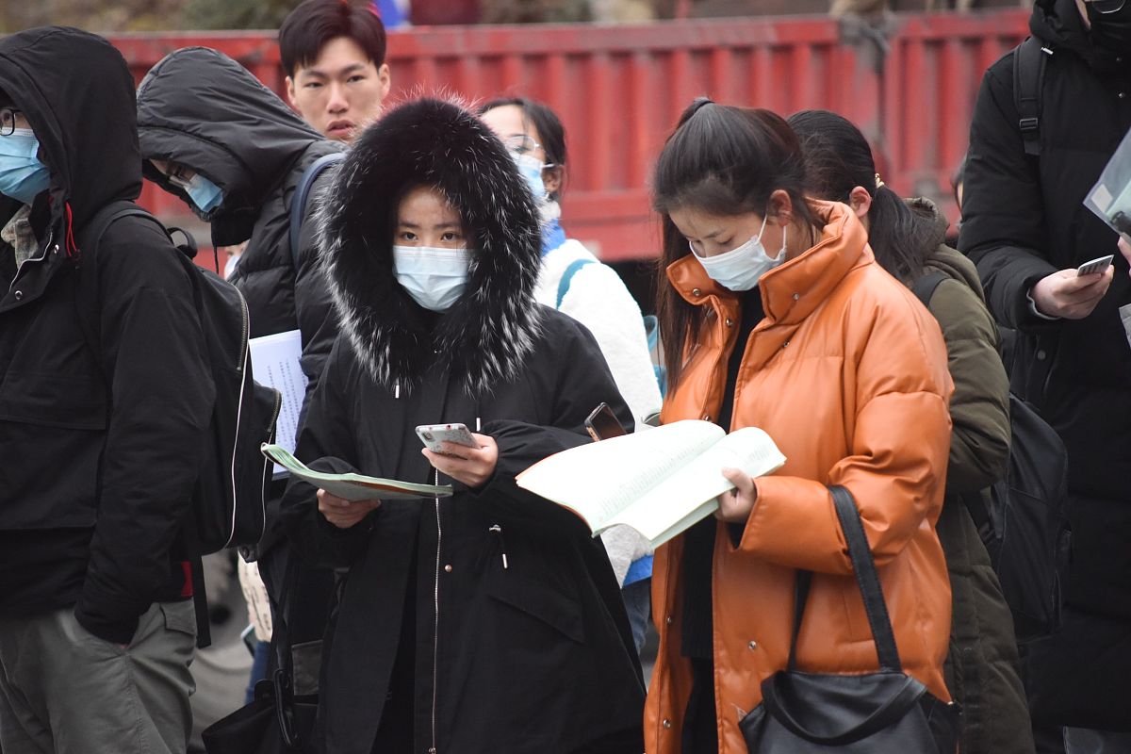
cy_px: 377
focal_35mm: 190
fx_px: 5969
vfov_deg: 7.2
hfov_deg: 10.8
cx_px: 566
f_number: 5.3
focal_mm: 190
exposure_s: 1/200
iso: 5000
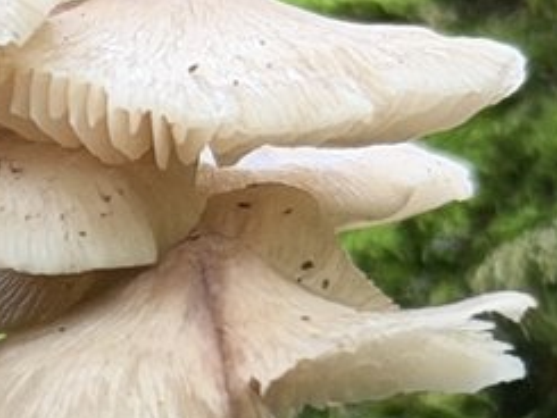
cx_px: -612
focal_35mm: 313
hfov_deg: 6.1
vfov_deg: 4.7
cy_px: 704
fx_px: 5039
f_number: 1.78
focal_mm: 6.76
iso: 80
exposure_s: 1/121
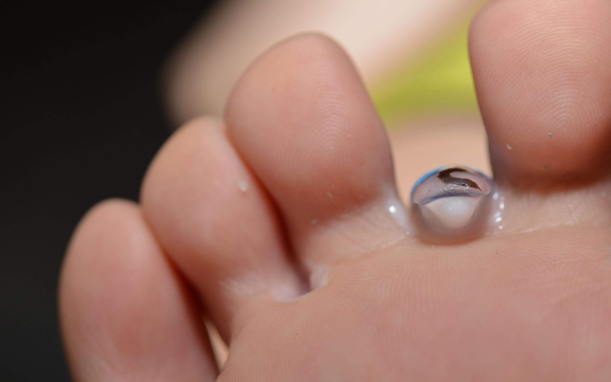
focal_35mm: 87
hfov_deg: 23.7
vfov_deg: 15.0
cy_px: 228
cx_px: 406
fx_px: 1449
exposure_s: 1/125
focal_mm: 60
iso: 100
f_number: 8
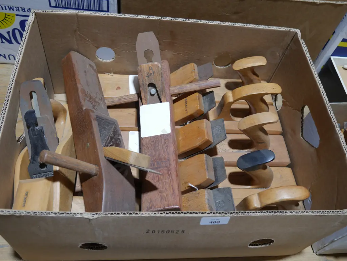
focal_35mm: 32
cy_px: 130
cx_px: 174
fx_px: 321
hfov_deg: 56.8
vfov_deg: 44.2
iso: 250
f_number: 3.6
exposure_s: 1/60
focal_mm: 16
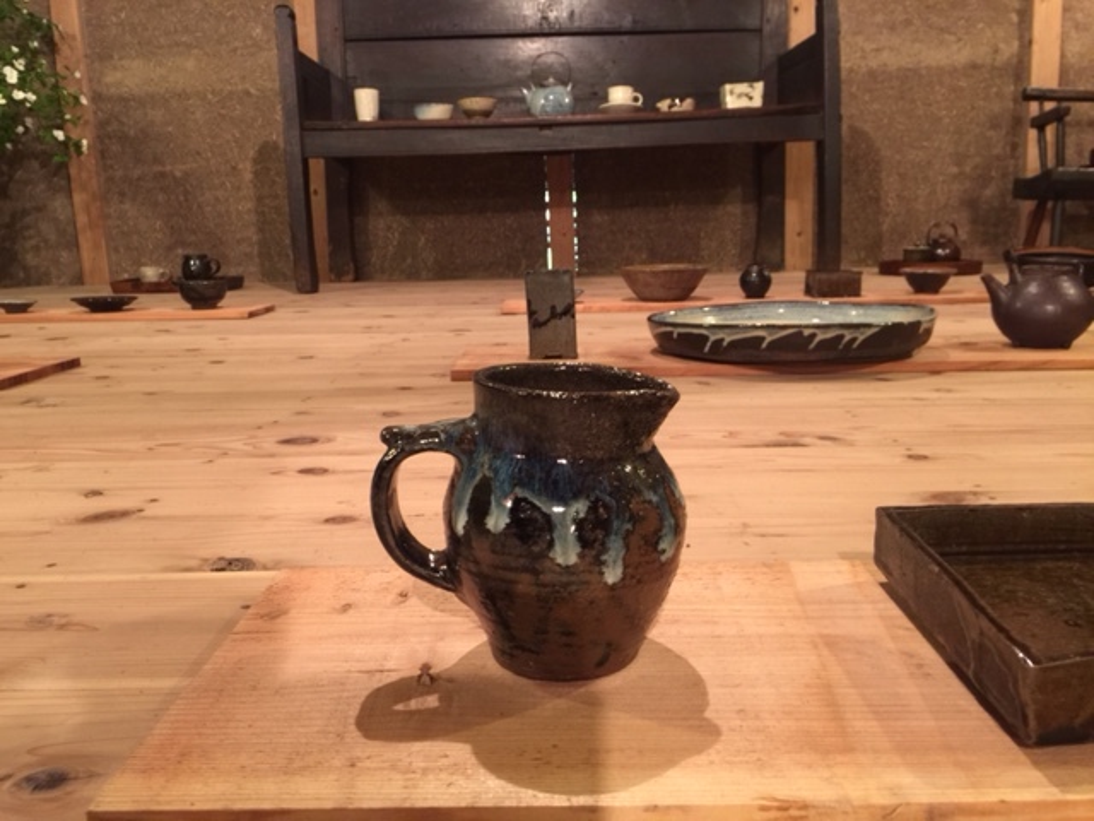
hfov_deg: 61.7
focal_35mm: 29
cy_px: 410
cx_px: 547
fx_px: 917
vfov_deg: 48.2
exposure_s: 1/4
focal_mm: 4.15
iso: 64
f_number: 2.2
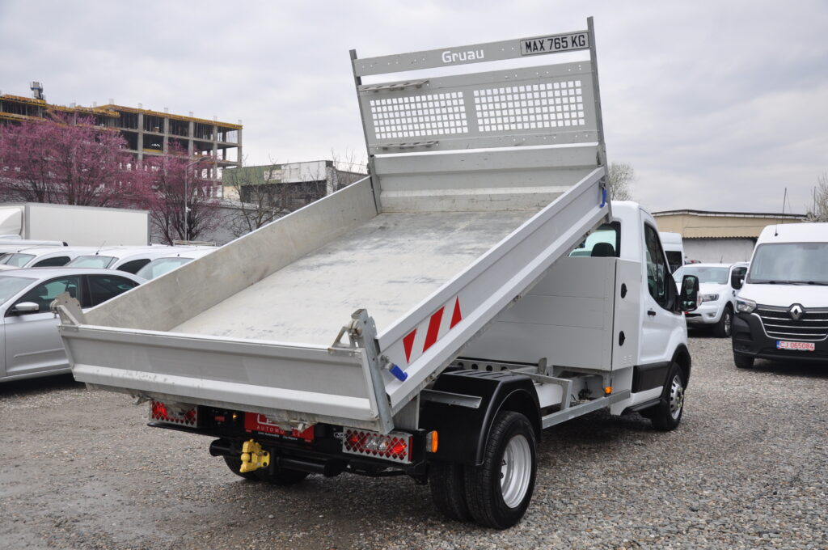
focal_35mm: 38
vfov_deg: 35.4
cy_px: 275
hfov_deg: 51.3
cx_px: 414
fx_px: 861
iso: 400
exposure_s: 1/200
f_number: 7.1
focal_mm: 25
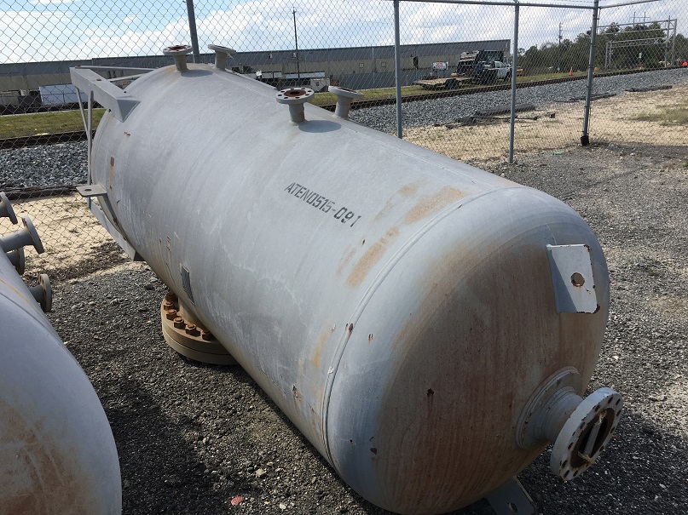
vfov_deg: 48.2
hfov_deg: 61.7
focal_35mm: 29
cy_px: 258
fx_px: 576
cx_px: 344
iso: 25
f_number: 2.2
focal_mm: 4.15
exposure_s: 1/1115
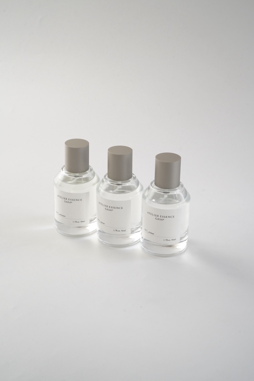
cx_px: 127
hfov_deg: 27.0
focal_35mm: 50
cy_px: 190
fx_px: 529
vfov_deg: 39.6
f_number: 11
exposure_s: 1/80
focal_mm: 50
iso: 2000
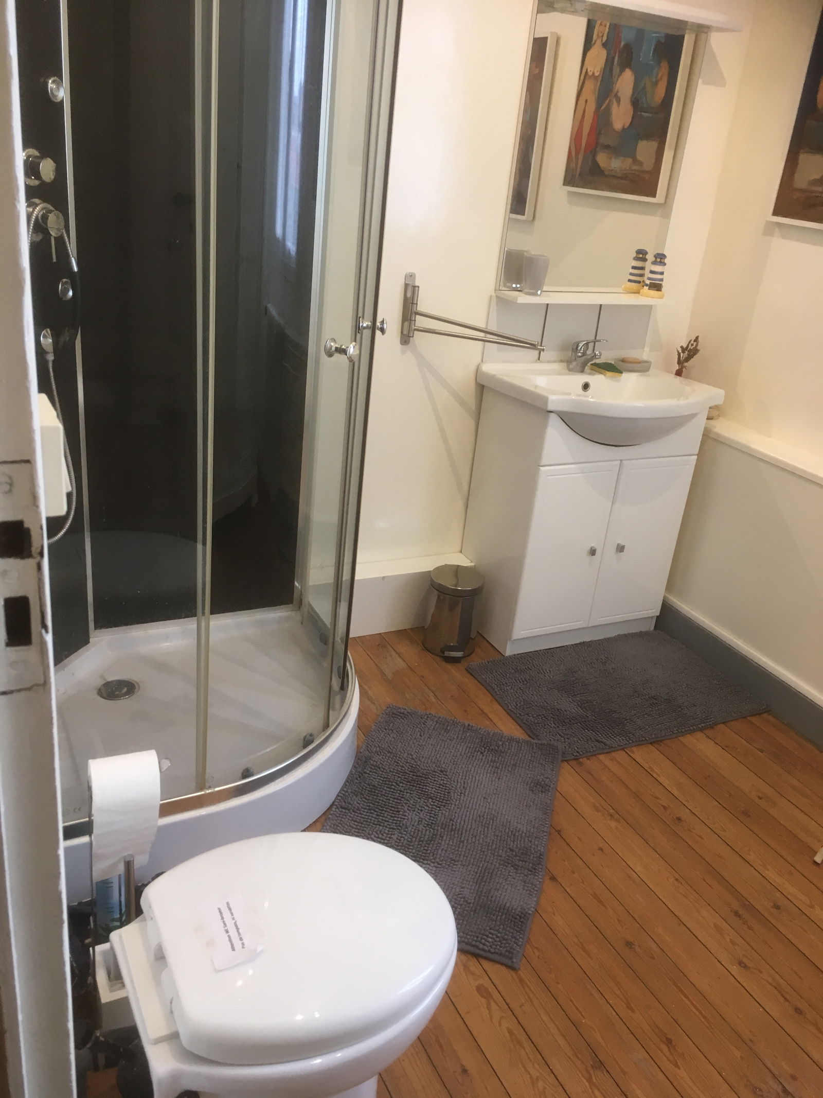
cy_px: 549
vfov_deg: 61.7
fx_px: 919
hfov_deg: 48.2
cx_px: 412
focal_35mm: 29
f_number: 2.2
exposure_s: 1/33
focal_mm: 4.15
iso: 100
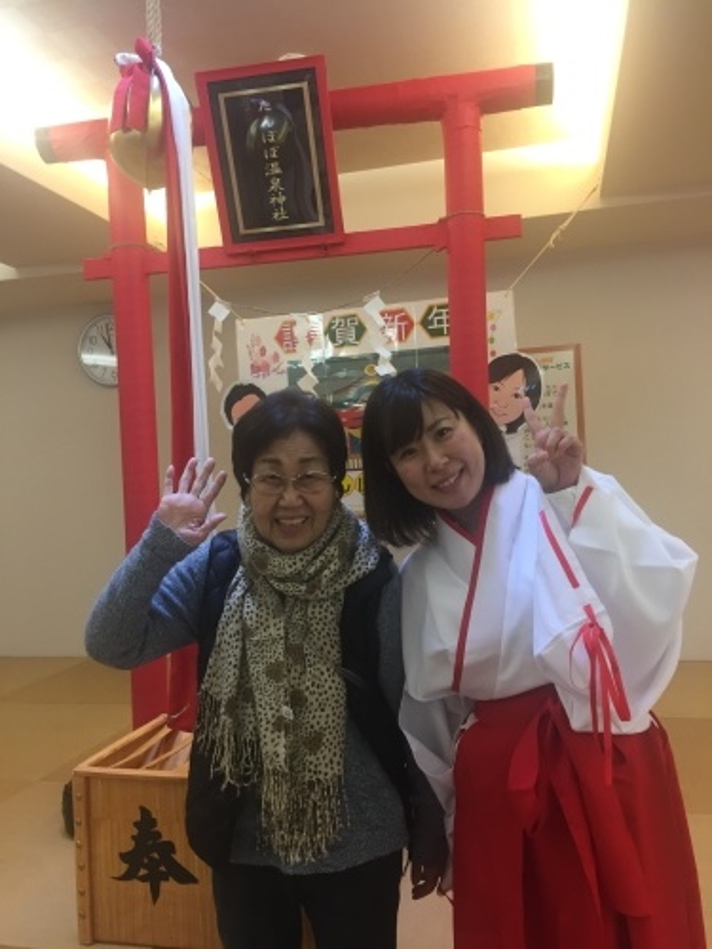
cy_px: 474
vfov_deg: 61.7
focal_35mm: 29
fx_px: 795
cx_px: 356
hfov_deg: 48.2
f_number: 2.2
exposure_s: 1/30
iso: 80
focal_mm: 4.15
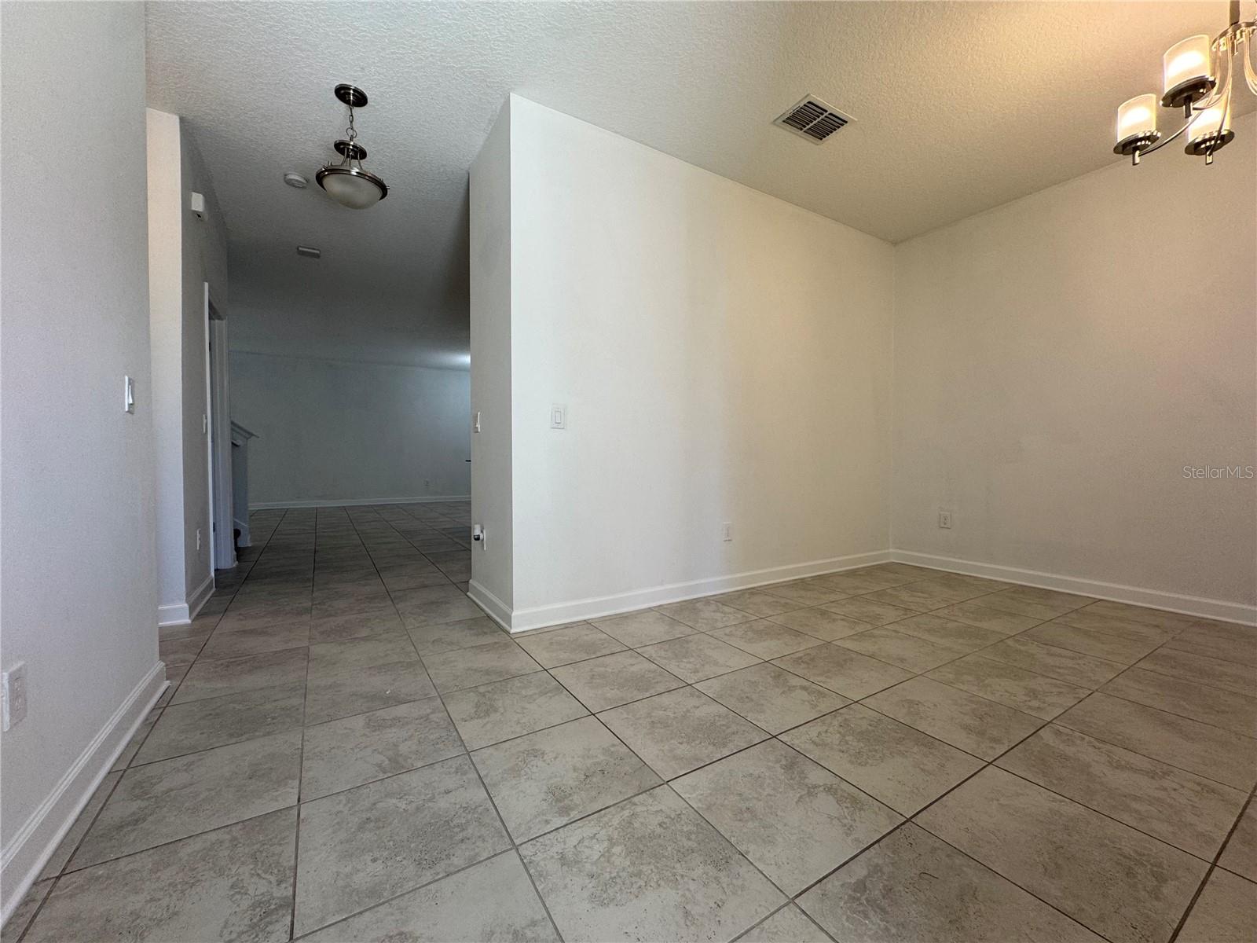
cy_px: 472
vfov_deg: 85.7
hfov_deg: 102.1
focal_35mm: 14
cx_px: 628
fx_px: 508
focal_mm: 2.22
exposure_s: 1/120
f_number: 2.2
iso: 100
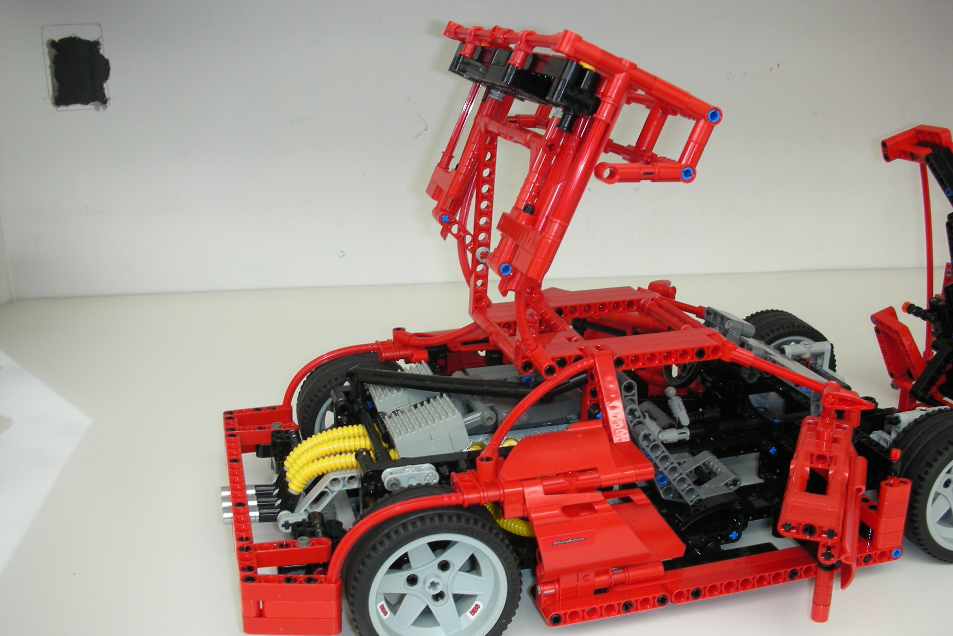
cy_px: 339
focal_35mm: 37
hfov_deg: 51.9
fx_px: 979
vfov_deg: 35.9
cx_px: 483
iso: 50
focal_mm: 5.8
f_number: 3
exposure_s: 1/30
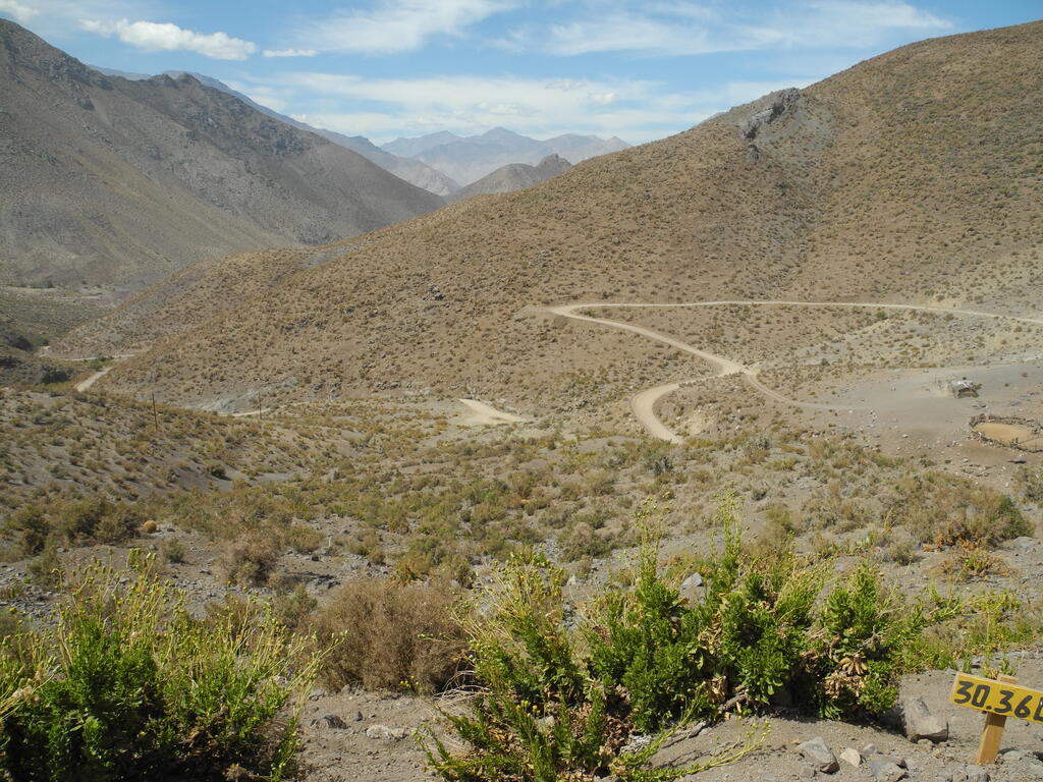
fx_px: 844
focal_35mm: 28
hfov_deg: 63.4
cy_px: 391
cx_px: 522
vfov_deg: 49.7
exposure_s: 1/1000
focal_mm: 6
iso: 100
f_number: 4
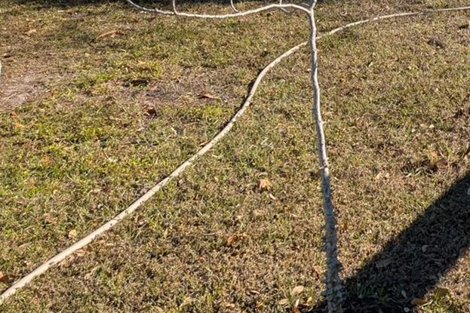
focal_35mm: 64
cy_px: -138
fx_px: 835
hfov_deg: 27.8
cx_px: 553
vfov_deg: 19.0
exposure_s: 1/1052
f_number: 1.68
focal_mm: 6.9
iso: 26
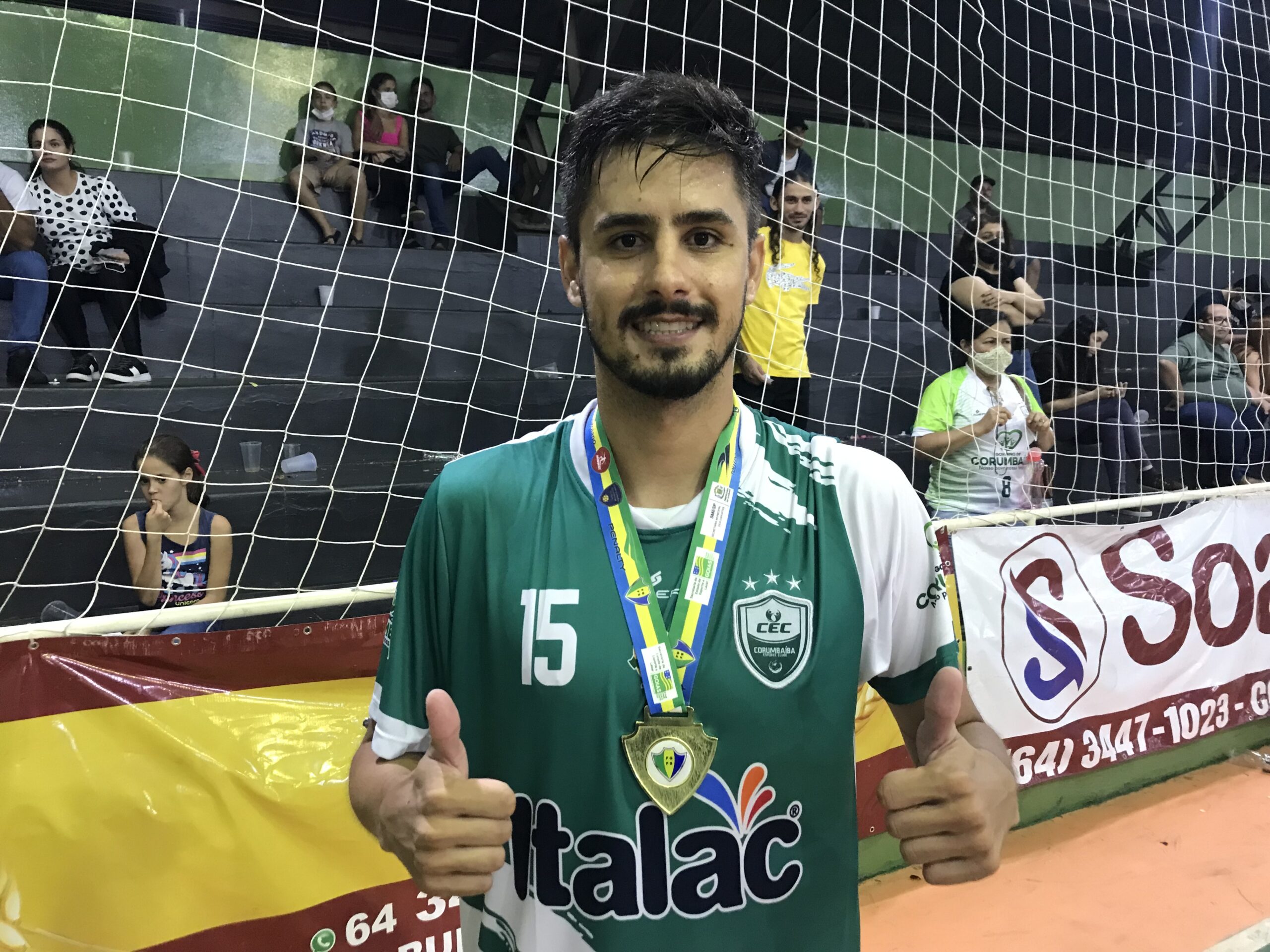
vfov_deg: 49.7
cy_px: 476
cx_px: 635
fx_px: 1027
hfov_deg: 63.4
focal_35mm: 28
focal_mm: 3.99
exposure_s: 1/15
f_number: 1.8
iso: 80
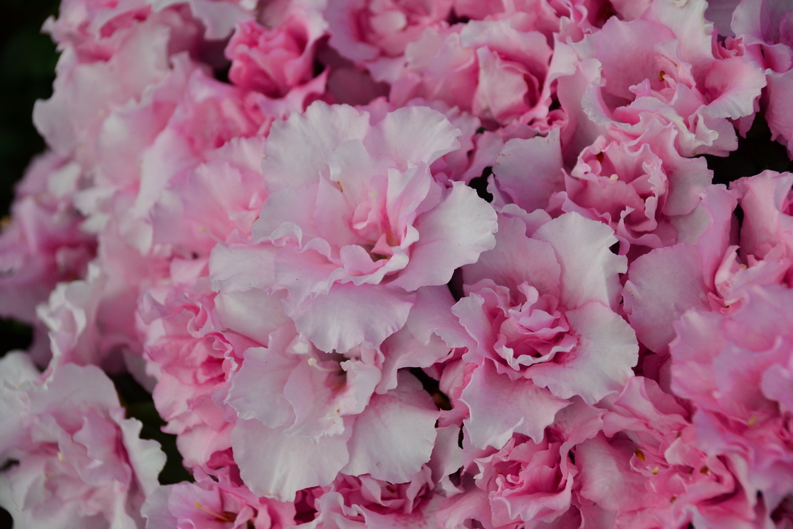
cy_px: 264
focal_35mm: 123
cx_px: 396
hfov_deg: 16.7
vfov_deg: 11.1
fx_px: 2709
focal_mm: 82
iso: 400
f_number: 5.3
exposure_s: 1/320
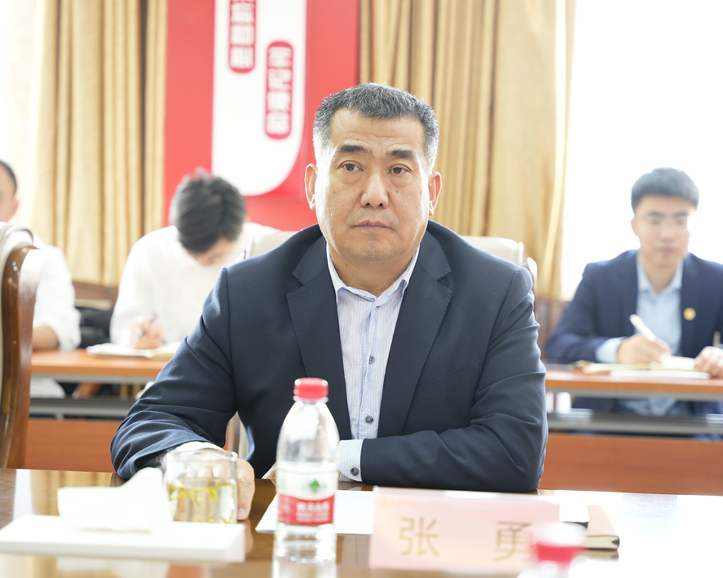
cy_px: 287
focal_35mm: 80
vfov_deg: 19.2
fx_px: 1711
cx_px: 373
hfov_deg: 23.9
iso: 640
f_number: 2.8
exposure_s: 1/80
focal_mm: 70
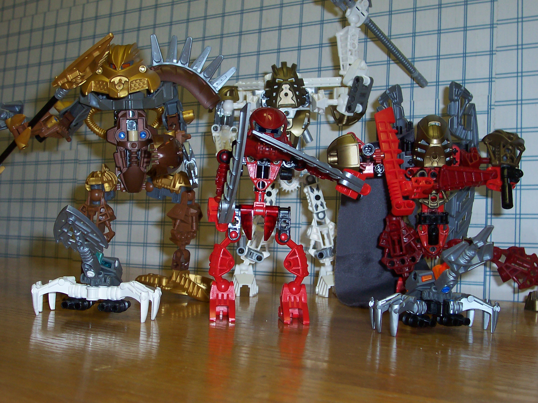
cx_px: 269
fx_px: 715
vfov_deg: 31.5
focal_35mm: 46
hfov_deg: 41.2
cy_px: 202
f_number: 3
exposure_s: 1/60
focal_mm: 7
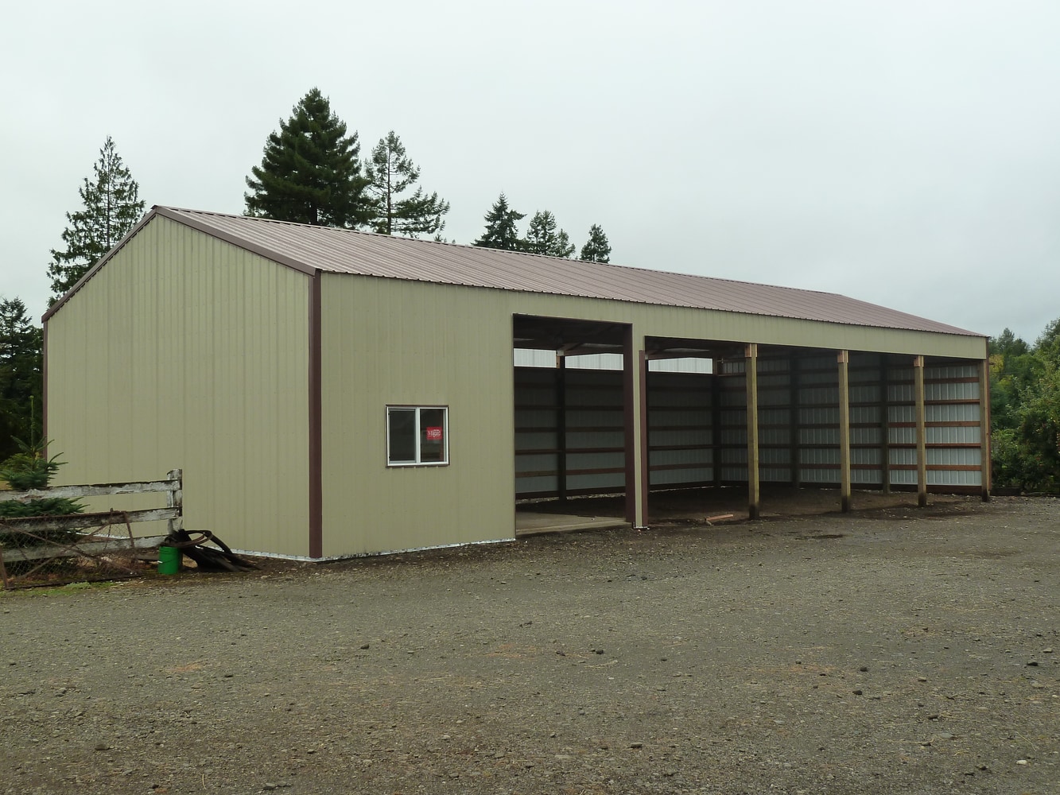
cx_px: 530
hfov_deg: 46.8
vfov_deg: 36.0
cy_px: 398
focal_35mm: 40
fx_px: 1225
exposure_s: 1/125
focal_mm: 6.5
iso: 125
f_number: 4
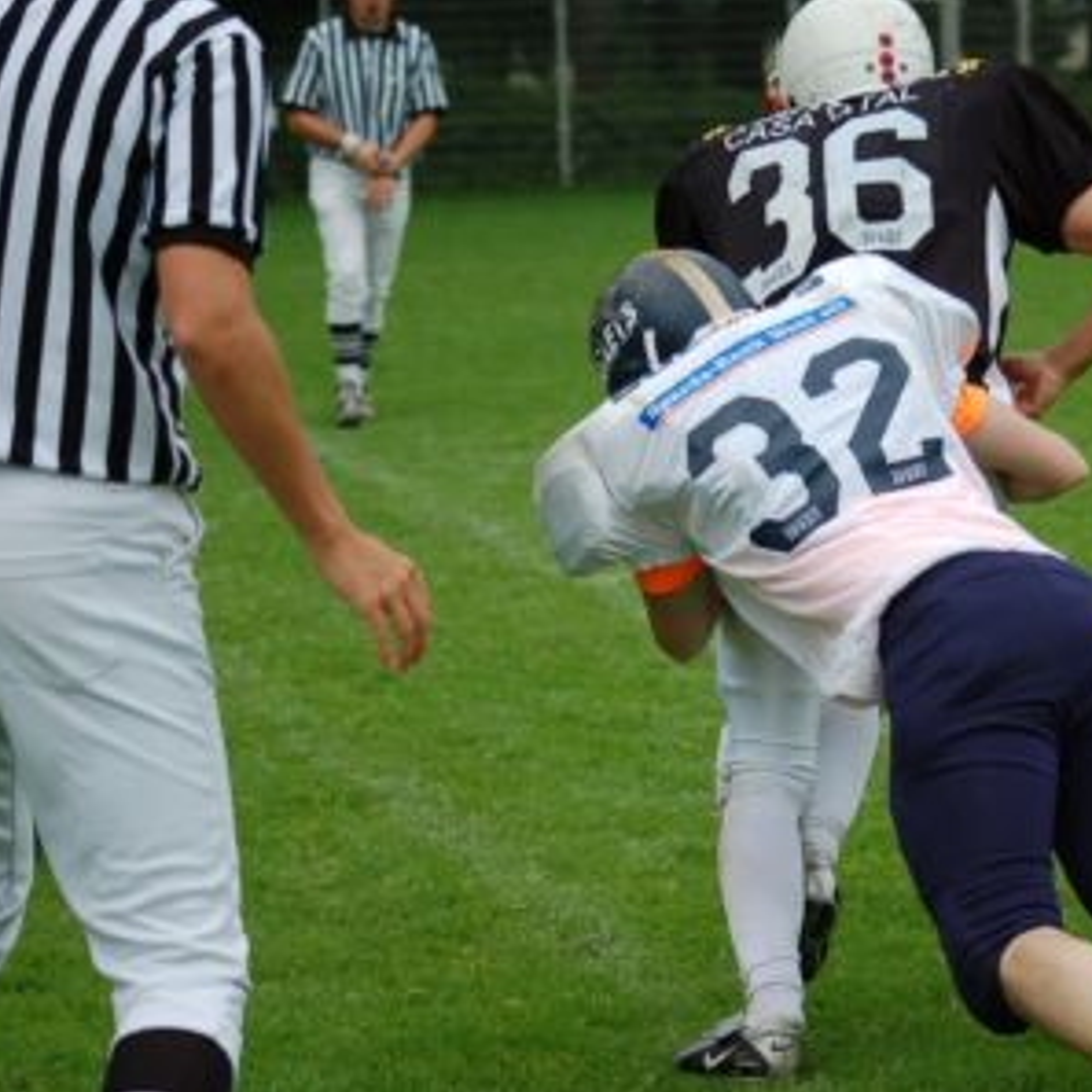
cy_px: 544
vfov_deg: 12.8
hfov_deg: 12.8
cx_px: 800
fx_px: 4854
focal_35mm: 136
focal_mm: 70
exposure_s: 1/1000
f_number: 4
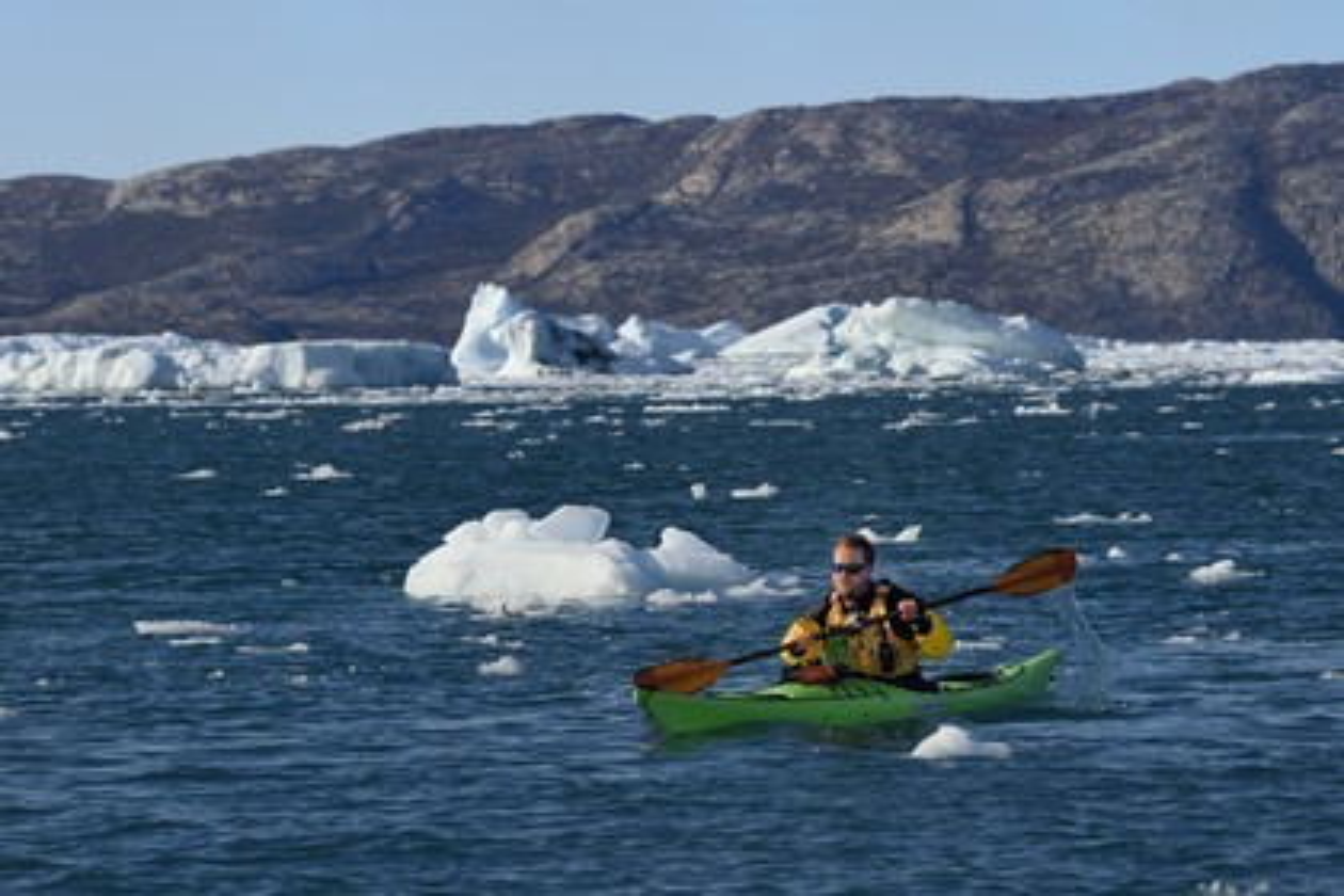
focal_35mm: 200
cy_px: 448
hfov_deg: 10.3
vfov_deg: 6.9
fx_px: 7466
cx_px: 672
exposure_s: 1/1000
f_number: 10
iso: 400
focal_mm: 200
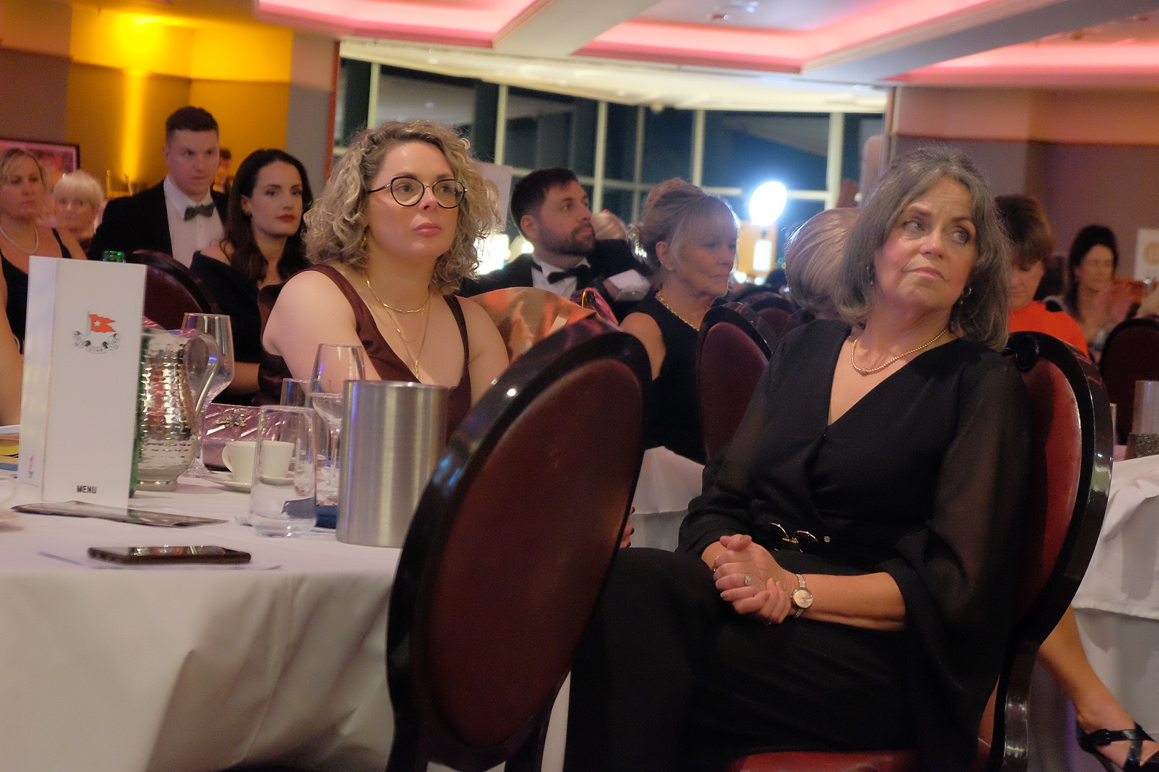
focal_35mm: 86
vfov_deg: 15.9
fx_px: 2768
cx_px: 617
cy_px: 365
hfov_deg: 23.6
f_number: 4.5
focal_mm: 50.5
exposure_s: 1/30
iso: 6400
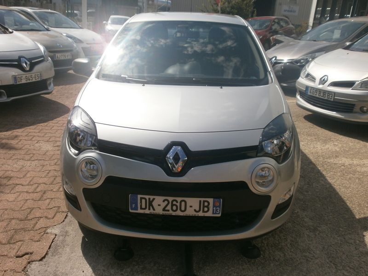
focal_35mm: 32
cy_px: 138
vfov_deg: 44.2
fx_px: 340
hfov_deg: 56.8
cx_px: 184
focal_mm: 5.8
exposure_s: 1/250
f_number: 11
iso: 100
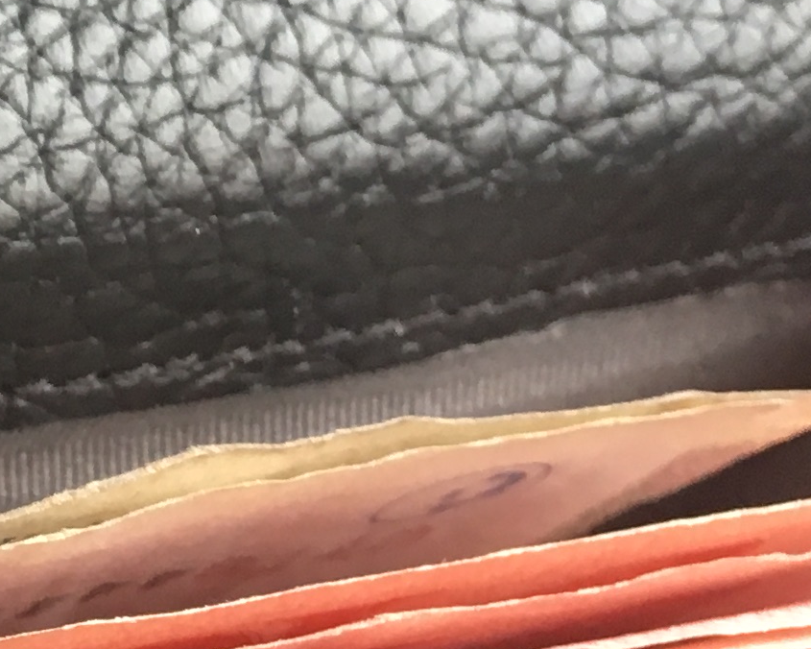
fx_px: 3240
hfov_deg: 12.0
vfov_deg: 11.3
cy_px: 715
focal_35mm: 135
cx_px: -1010
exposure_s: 1/33
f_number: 2.2
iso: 50
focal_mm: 4.15
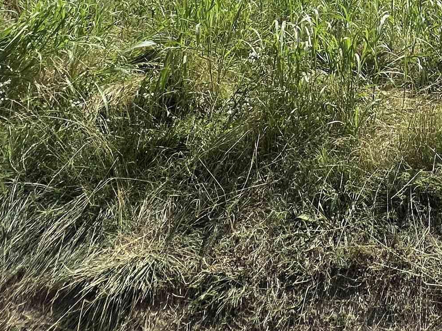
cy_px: -170
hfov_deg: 42.4
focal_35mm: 40
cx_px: 408
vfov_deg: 26.1
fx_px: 511
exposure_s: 1/2370
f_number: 1.8
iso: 32
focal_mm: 1.57
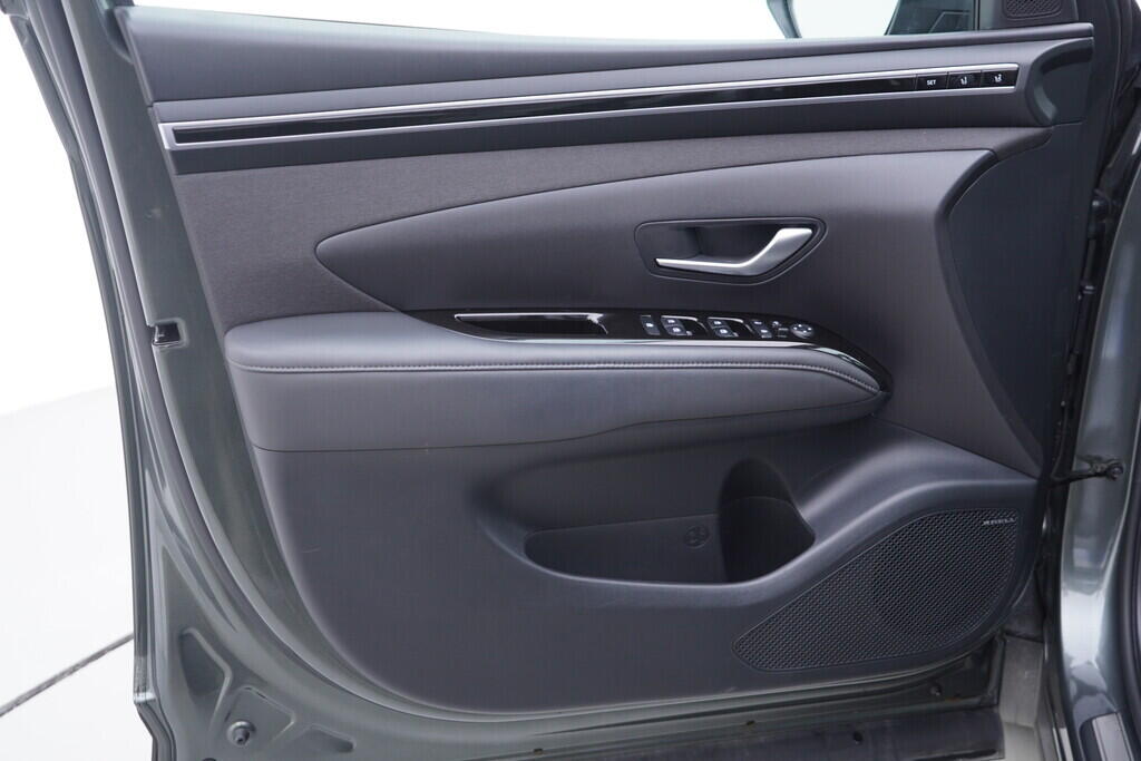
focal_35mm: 36
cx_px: 570
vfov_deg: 36.9
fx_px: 1141
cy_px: 380
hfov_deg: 53.1
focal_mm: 24
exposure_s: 1/40
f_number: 2.8
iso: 200
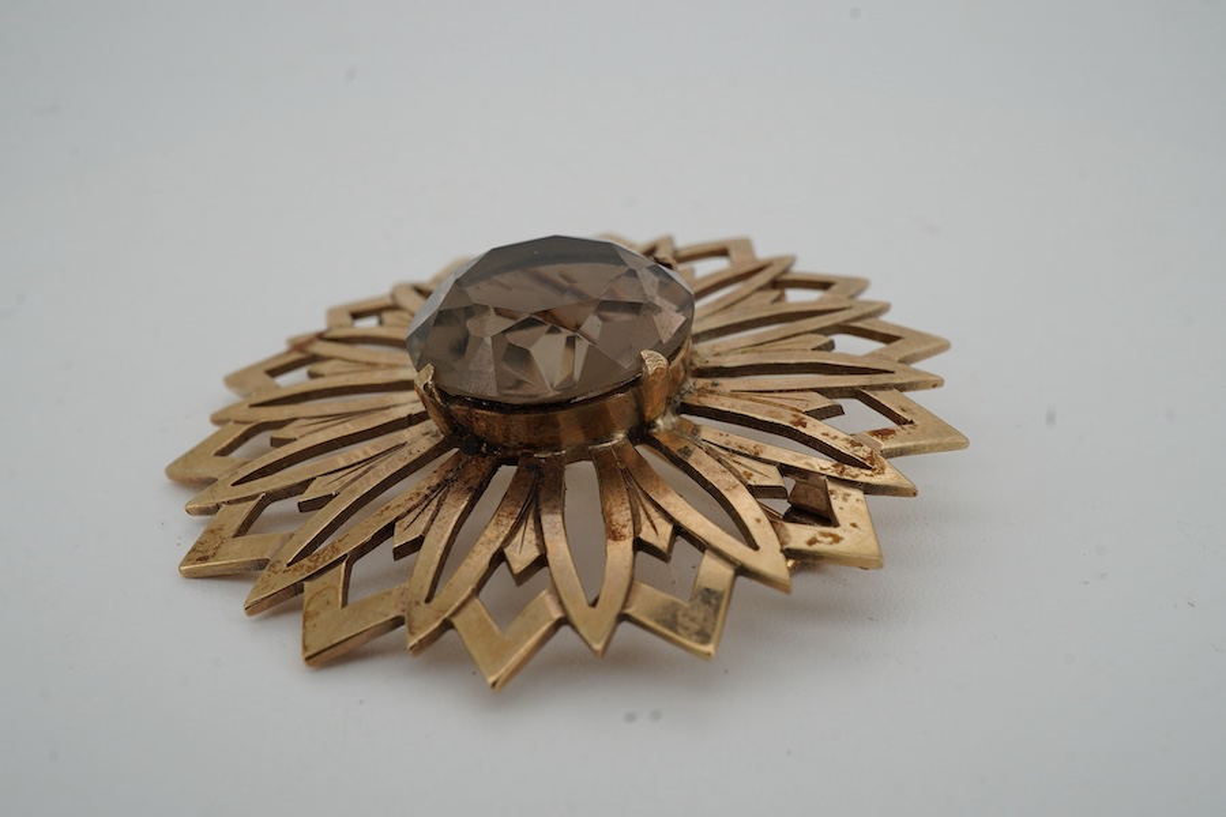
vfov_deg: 29.9
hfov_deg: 43.6
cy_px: 408
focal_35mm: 45
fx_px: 1532
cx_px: 613
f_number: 22
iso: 200
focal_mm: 30
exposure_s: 1/160
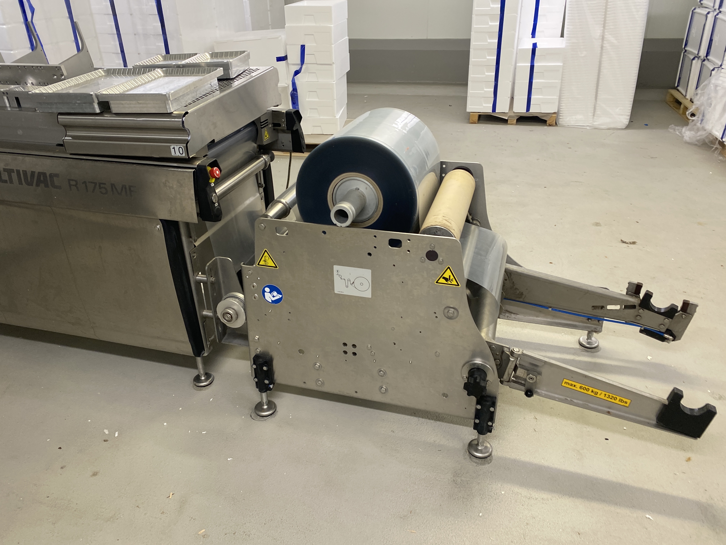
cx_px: 363
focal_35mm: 26
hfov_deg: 67.3
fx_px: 545
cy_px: 272
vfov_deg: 53.1
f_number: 1.8
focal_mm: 4.25
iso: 125
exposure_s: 1/100
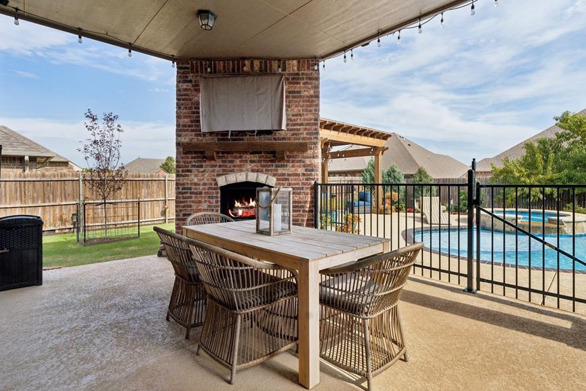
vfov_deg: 67.3
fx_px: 293
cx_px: 312
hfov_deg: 89.9
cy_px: 186
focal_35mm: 18
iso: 200
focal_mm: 16
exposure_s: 1/2000
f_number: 7.1
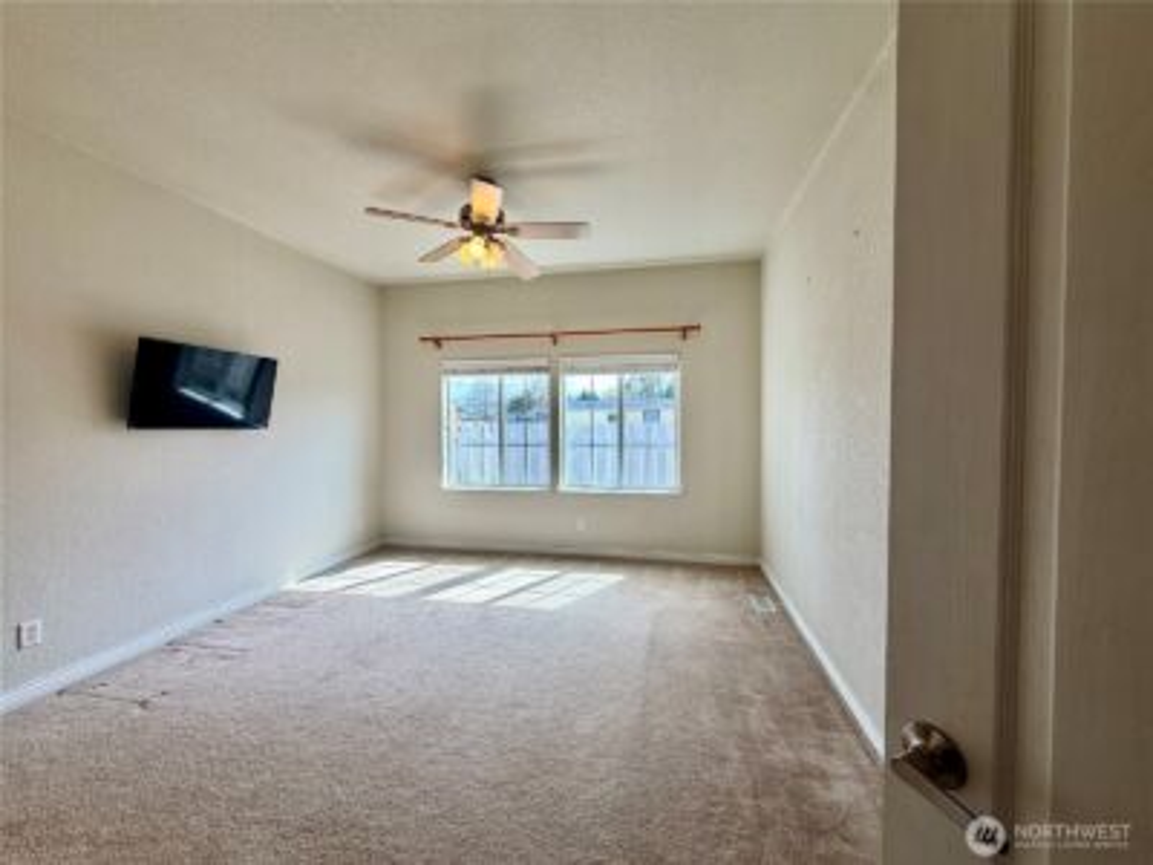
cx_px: 576
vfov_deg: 85.7
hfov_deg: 102.1
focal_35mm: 14
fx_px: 466
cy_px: 432
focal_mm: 2.22
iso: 40
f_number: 2.2
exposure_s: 1/198
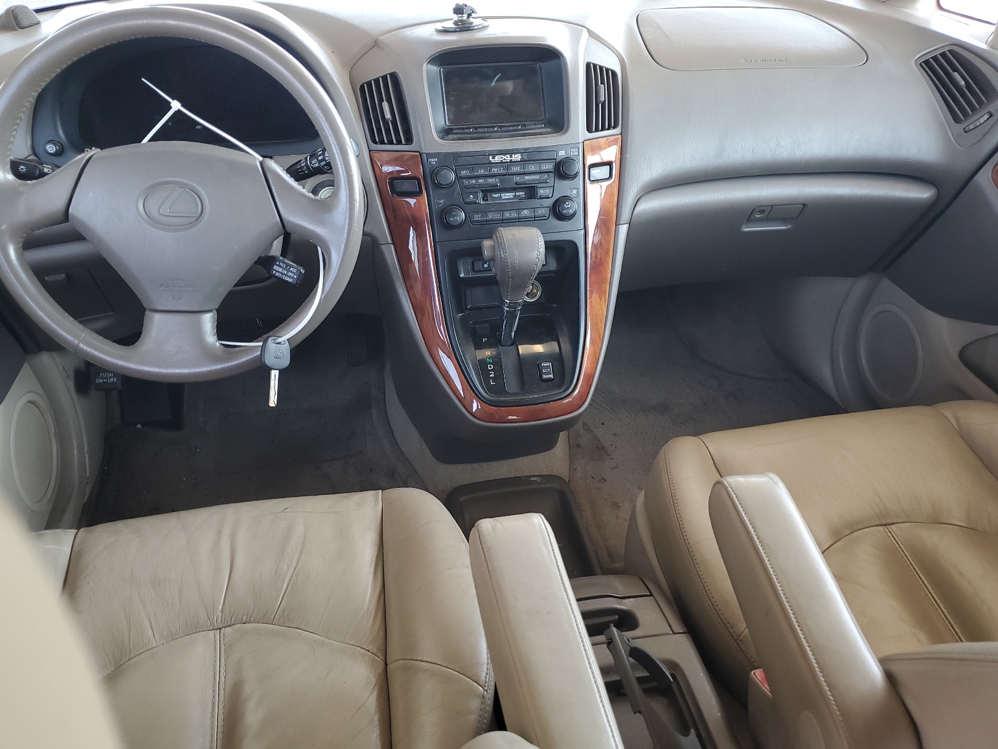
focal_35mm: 27
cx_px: 501
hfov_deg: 65.3
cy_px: 371
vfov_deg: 51.4
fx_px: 778
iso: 60
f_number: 1.5
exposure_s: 1/60.2
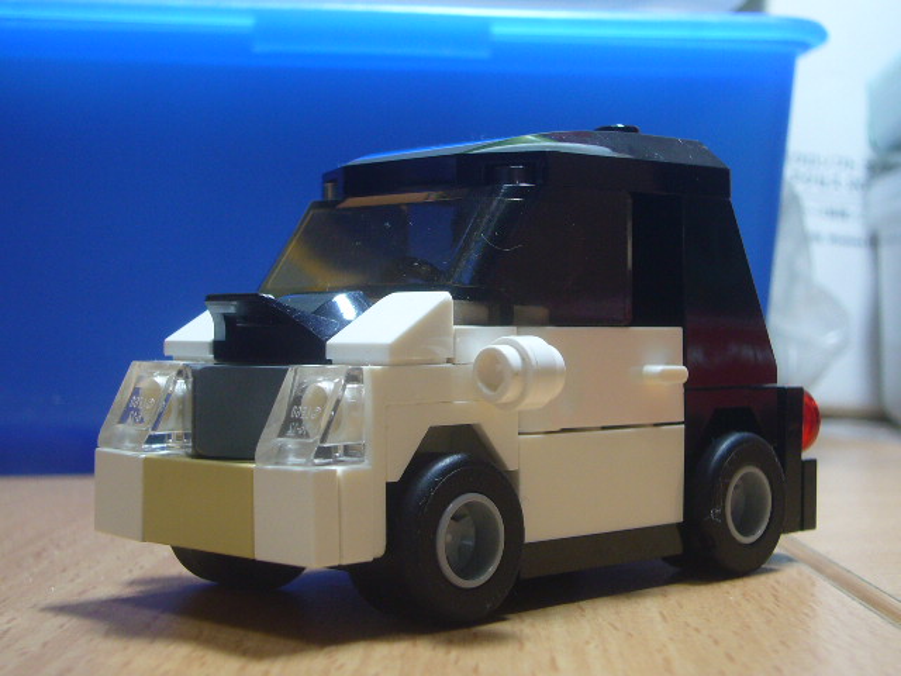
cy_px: 338
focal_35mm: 63
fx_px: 1640
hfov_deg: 30.7
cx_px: 450
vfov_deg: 23.3
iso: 100
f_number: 3.5
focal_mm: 7.5
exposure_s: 1/15
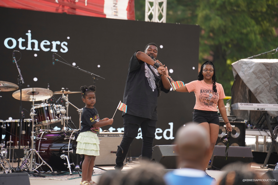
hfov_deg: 12.2
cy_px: 92
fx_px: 1297
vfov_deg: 8.2
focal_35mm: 168
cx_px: 139
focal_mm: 168
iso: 500
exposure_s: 1/2000
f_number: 2.8
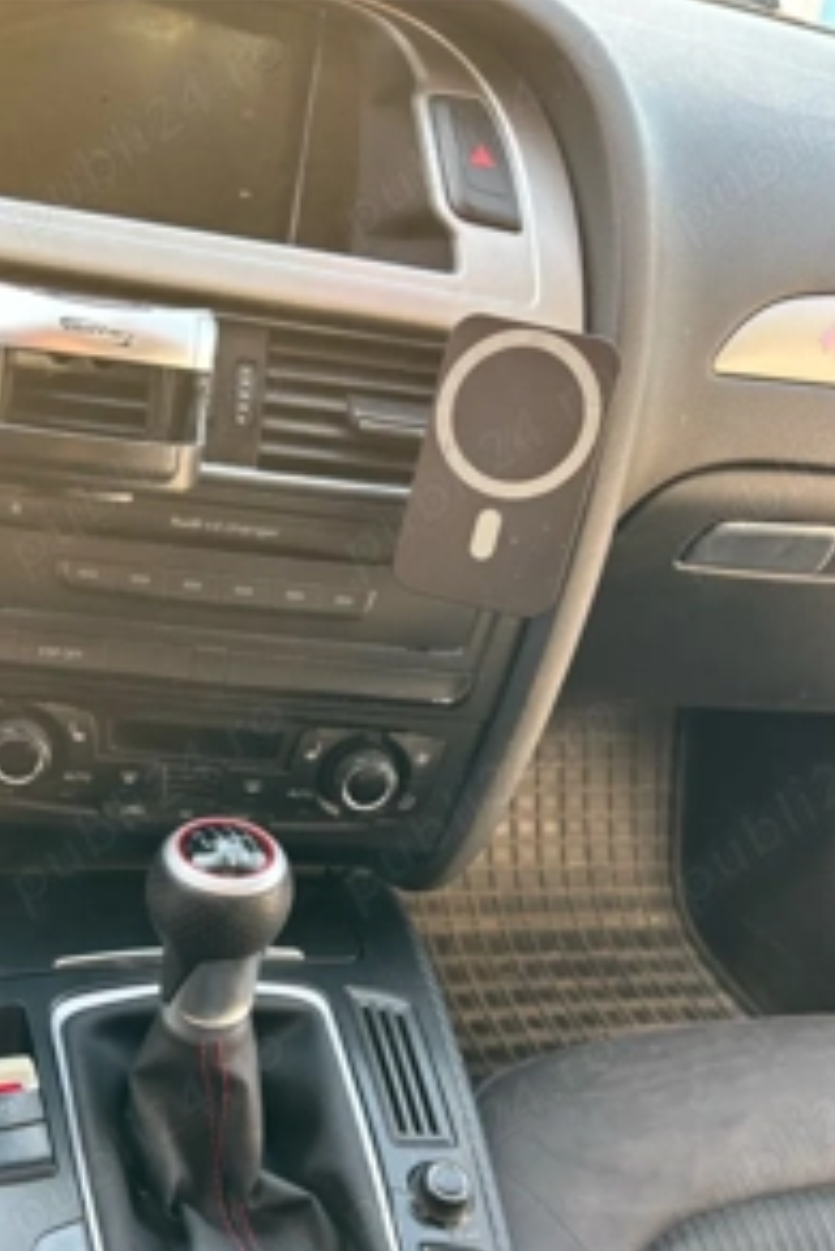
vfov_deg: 50.7
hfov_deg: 35.4
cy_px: 853
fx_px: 1286
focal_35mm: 37
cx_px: 231
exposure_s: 1/121
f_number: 1.6
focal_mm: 5.96
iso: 125
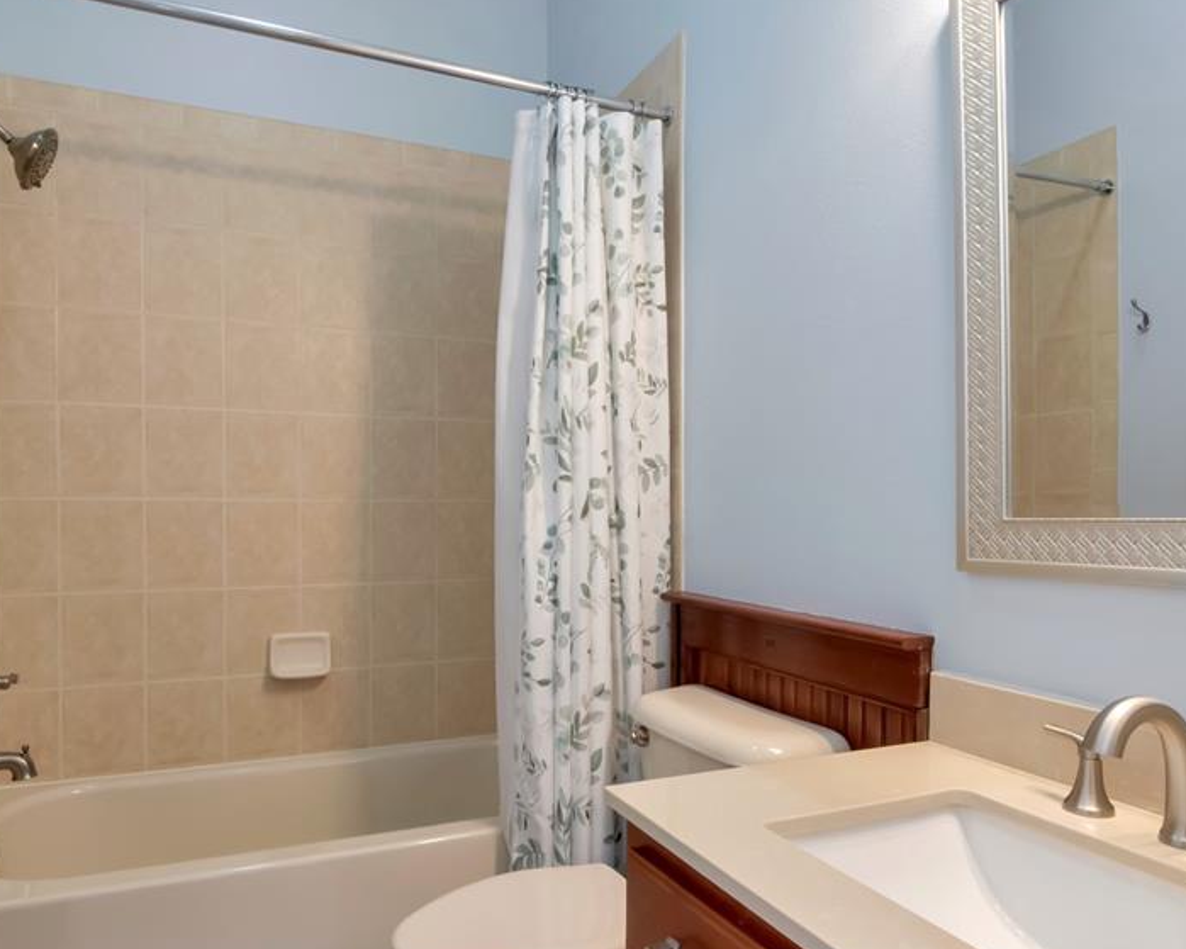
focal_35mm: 23
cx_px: 546
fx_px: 796
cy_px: 513
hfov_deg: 73.2
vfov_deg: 61.5
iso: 1000
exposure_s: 1/5
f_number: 18
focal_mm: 11
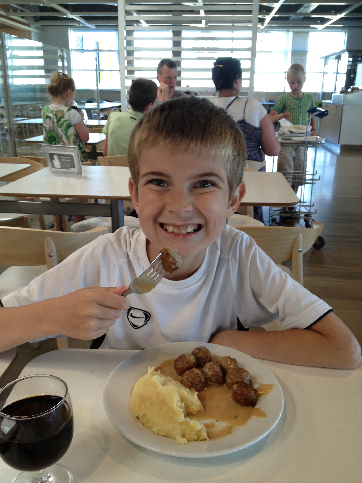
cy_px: 242
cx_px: 181
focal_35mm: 35
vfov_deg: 52.6
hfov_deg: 40.7
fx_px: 488
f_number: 2.4
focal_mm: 4.28
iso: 64
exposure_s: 1/40
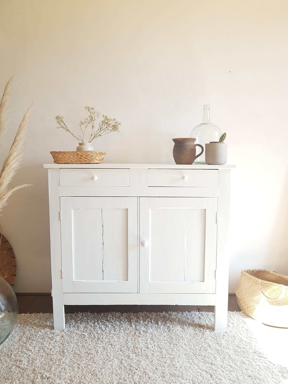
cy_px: 192
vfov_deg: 67.3
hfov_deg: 53.1
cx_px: 144
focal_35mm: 26
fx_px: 288
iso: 80
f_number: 1.7
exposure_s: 1/100
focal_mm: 4.2
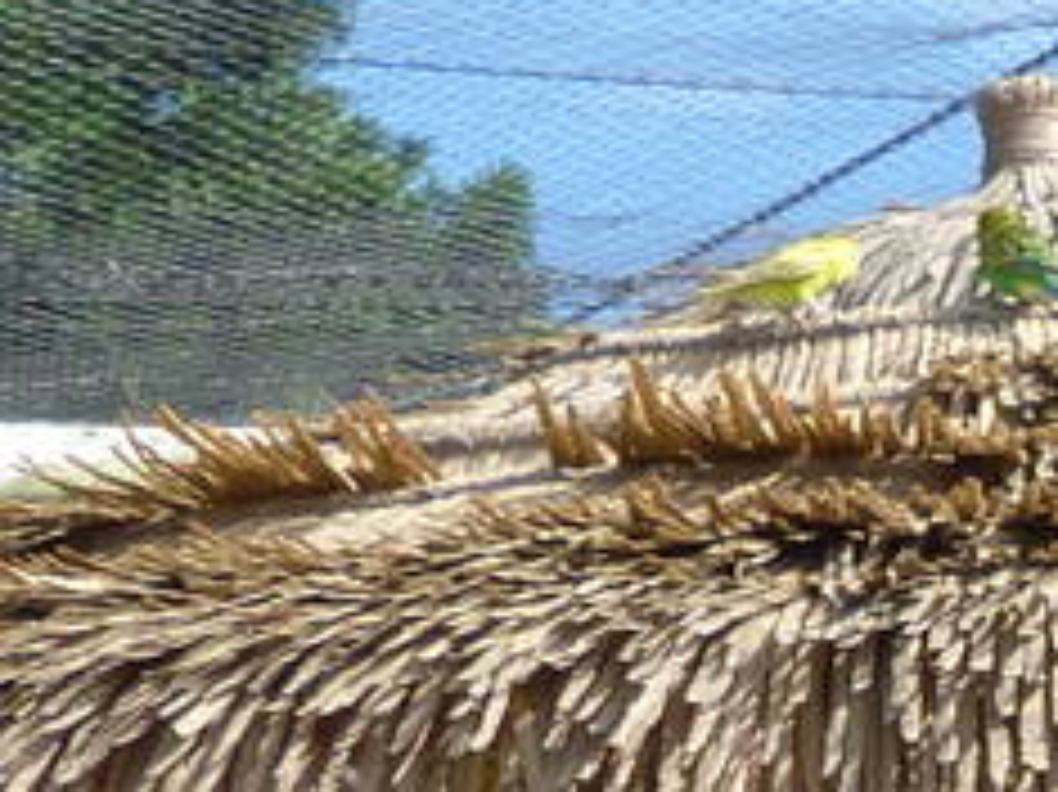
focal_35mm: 170
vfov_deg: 8.2
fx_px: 5193
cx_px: 1220
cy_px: 1768
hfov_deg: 11.4
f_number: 4
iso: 80
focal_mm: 4.5
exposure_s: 1/250
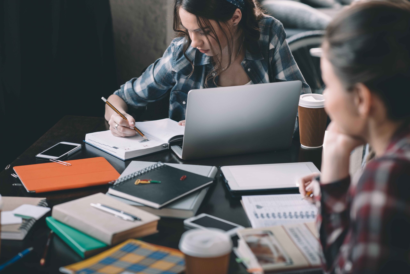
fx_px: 968
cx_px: 205
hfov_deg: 23.9
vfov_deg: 16.1
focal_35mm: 85
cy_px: 137
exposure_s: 1/160
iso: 500
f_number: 2.8
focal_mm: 85
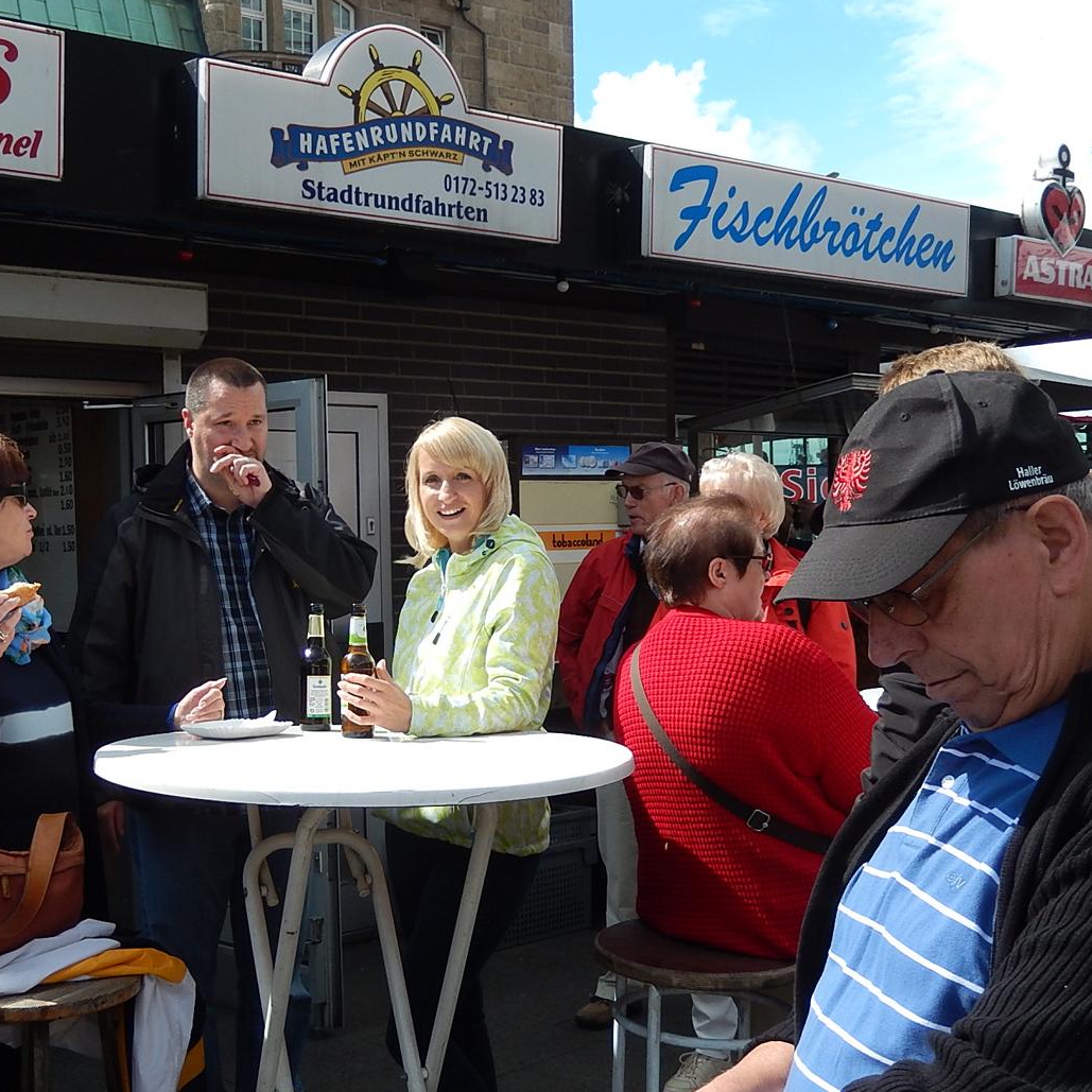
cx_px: 386
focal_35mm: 44
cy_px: 614
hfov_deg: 38.0
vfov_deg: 38.3
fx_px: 1570
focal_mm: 5.7
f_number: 3.8
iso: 125
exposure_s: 1/800
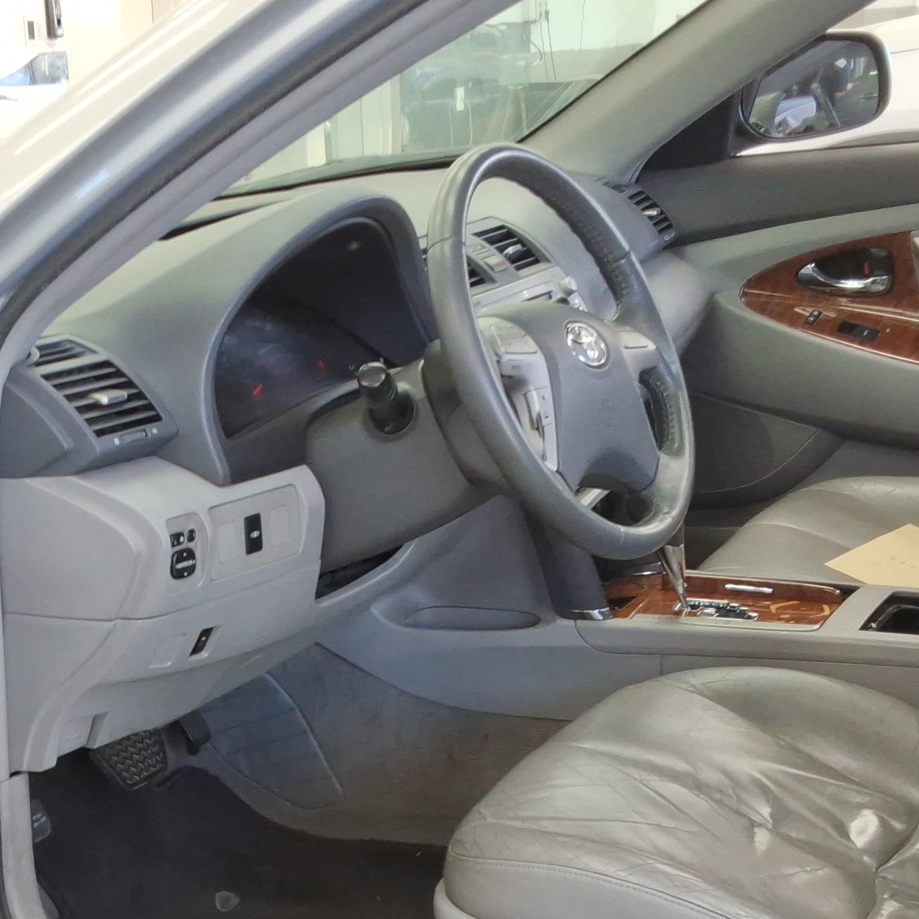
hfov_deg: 27.8
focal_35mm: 60
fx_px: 1802
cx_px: 136
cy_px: 707
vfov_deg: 28.1
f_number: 1.9
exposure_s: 1/60
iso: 44
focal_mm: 2.91
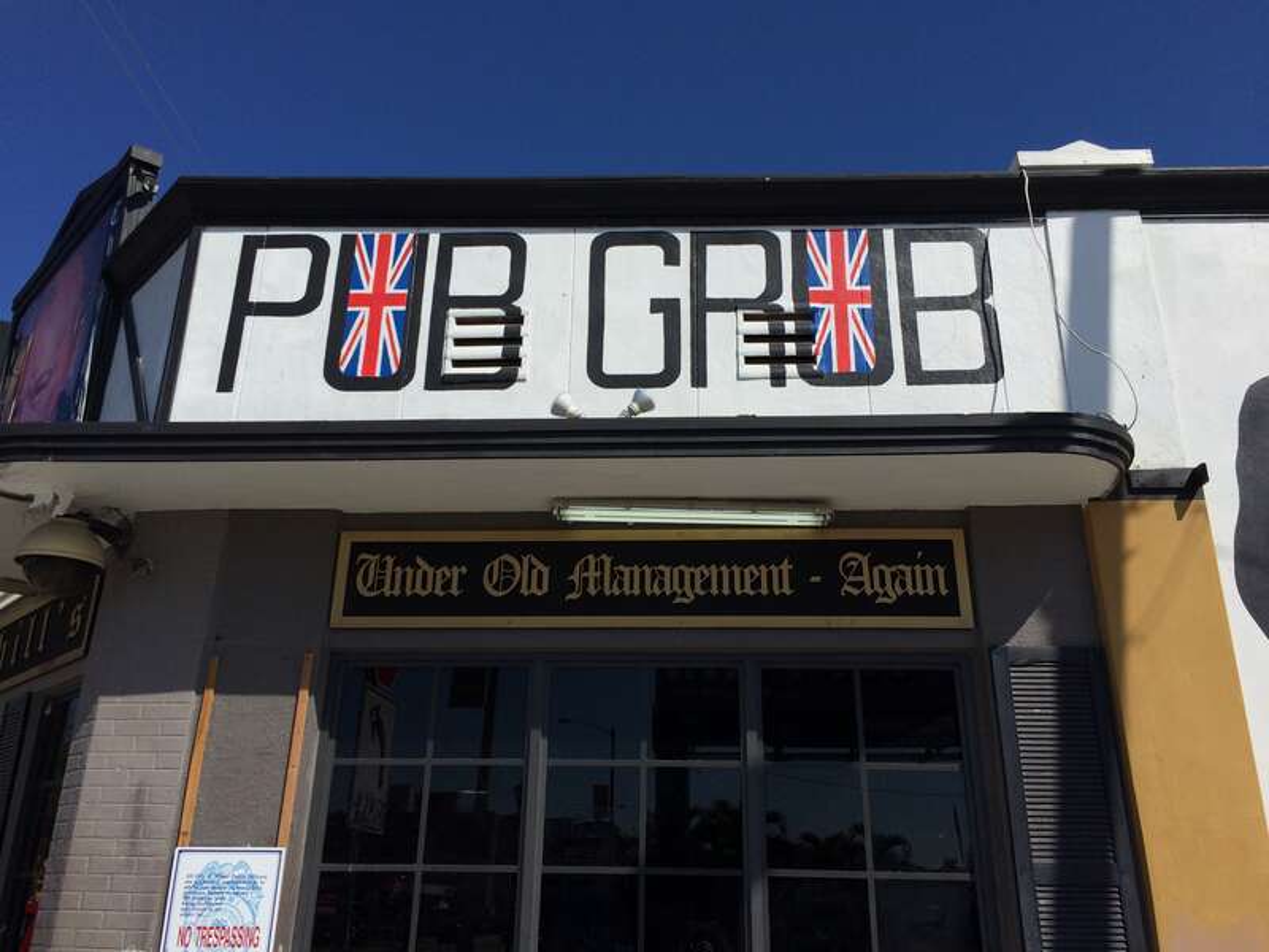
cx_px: 634
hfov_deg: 61.7
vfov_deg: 48.2
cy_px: 476
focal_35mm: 29
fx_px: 1063
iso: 40
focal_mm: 4.15
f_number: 2.2
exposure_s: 1/4566
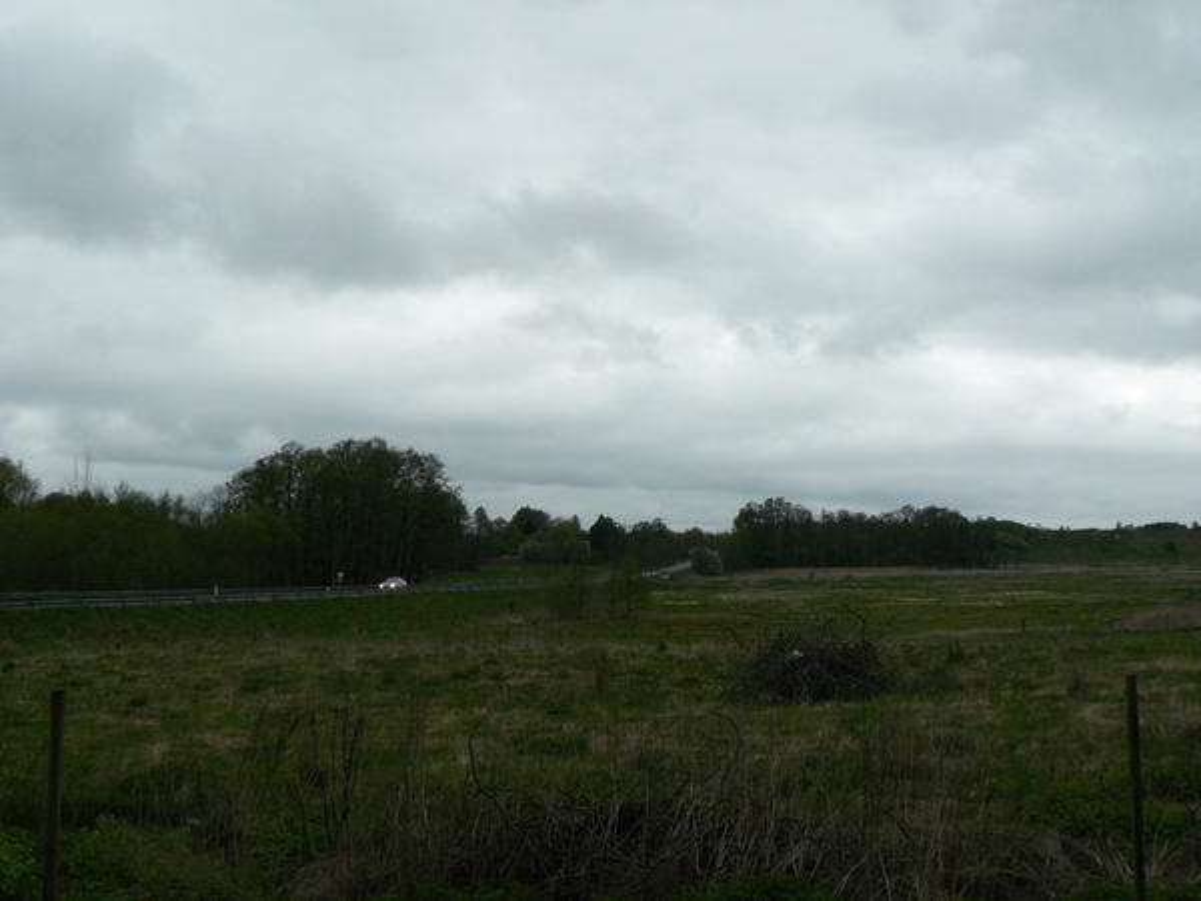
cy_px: 450
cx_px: 600
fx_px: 1249
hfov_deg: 51.4
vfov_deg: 39.7
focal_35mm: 36
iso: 200
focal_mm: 6
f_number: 5.6
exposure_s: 1/250
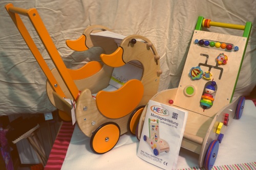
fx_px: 192
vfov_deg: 47.9
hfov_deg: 67.4
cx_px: 128
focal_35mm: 27
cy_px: 85
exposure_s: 1/160
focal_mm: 18
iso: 250
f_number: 4
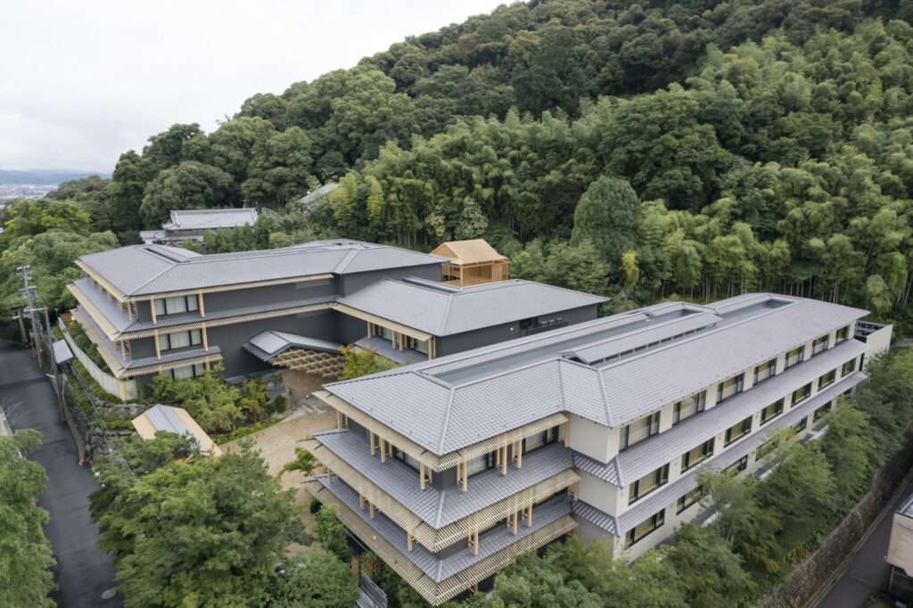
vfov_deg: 57.2
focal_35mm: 22
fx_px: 558
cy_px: 304
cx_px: 456
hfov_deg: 78.6
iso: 100
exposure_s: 1/320
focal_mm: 8.38
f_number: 2.8
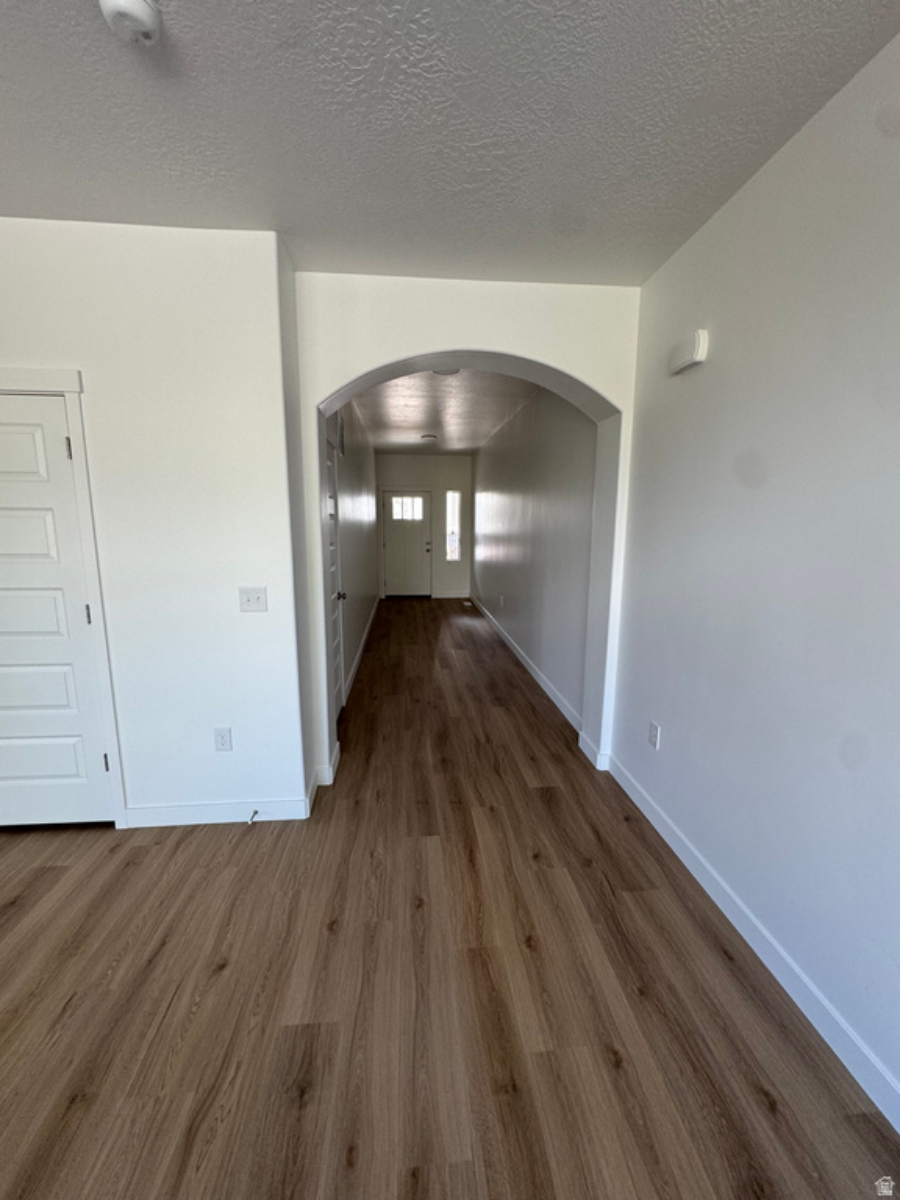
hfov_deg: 85.7
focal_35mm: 14
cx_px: 450
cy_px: 600
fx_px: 485
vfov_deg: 102.1
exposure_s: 1/99
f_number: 2.2
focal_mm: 2.22
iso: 125
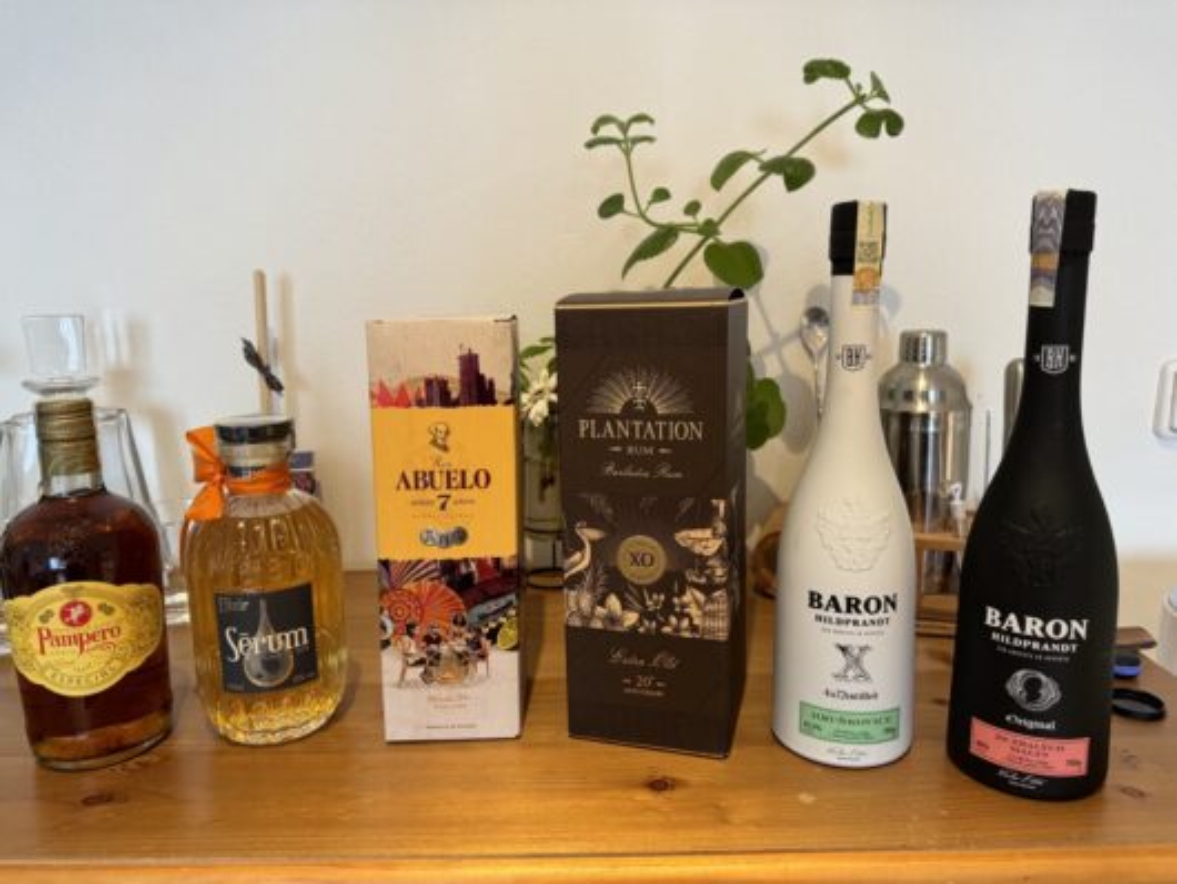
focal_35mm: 24
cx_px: 588
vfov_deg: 56.9
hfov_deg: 71.6
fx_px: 816
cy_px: 442
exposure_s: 1/50
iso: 400
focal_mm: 6.86
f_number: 1.78
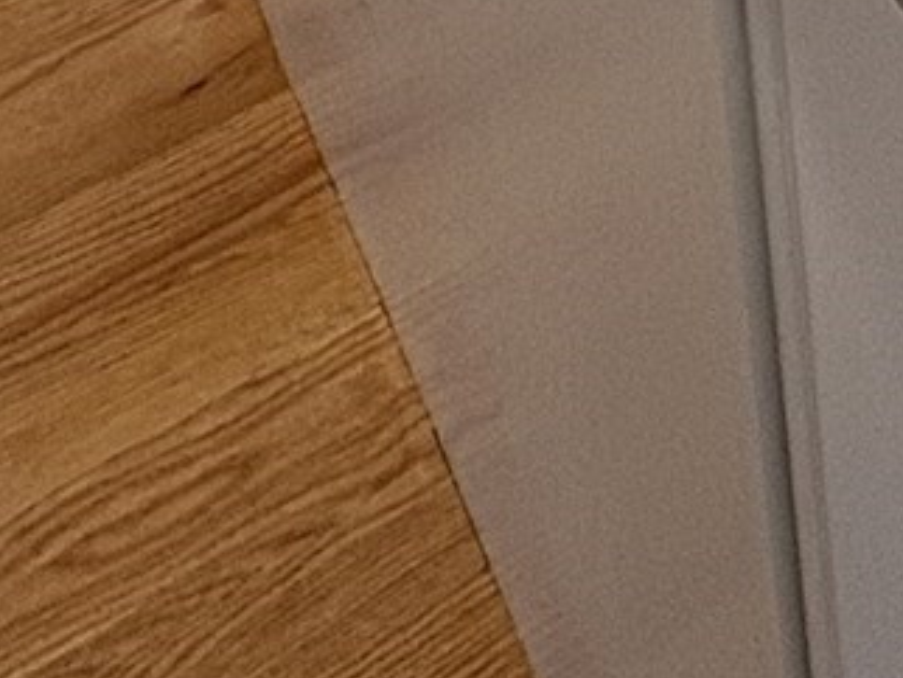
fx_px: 2323
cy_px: -1241
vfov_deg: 11.5
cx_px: 1411
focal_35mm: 89
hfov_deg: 18.9
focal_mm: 2.22
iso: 125
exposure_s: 1/120
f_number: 2.2
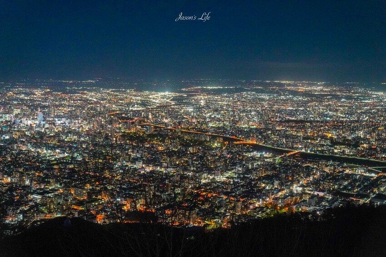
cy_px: 128
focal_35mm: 44
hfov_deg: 44.5
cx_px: 193
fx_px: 472
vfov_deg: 30.5
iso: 8000
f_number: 2.8
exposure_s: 1/50
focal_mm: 44
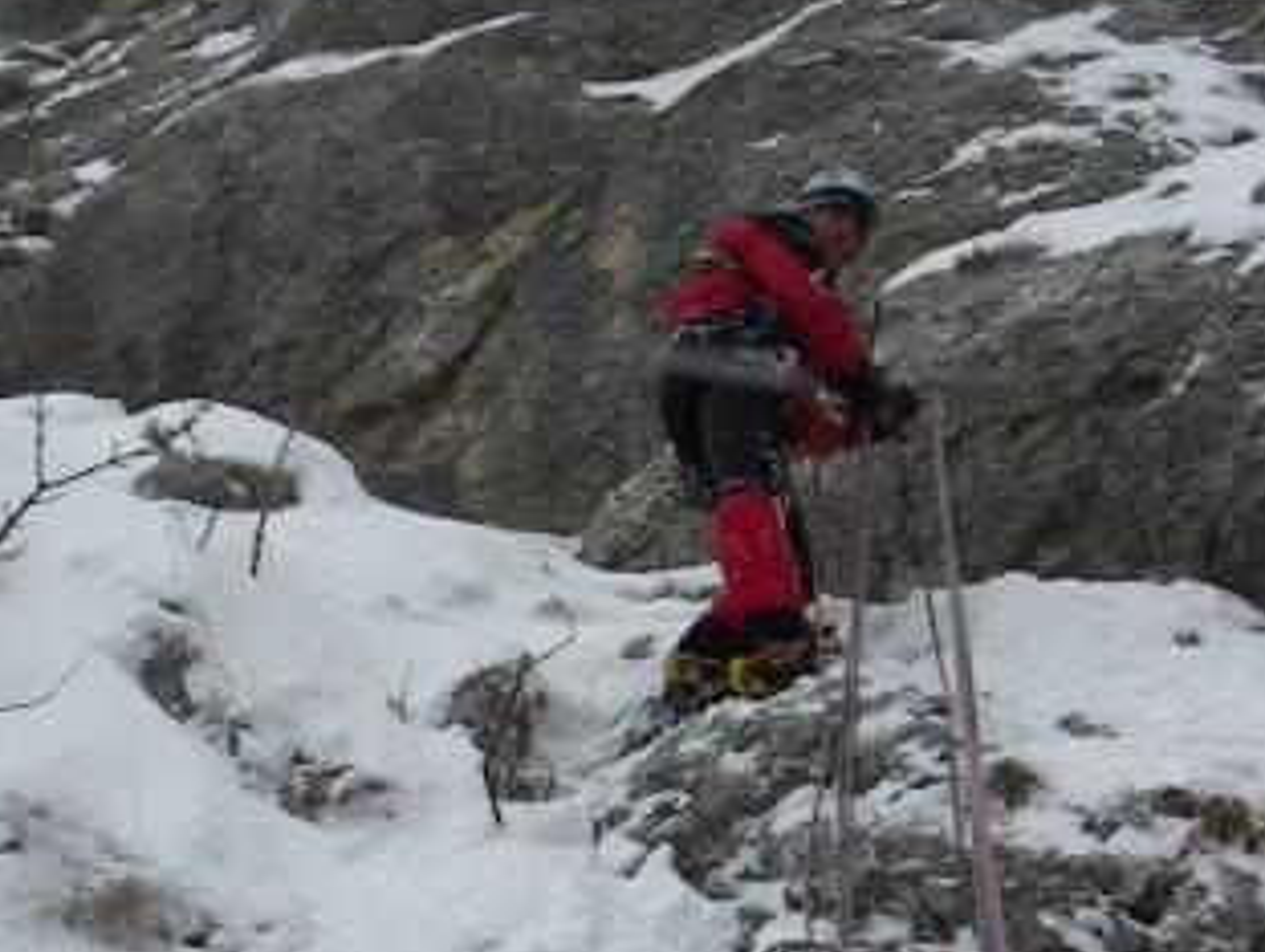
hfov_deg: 26.1
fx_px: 2707
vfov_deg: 19.9
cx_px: 875
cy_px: 594
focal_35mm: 74
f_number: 6.7
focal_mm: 4.7
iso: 64
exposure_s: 1/160
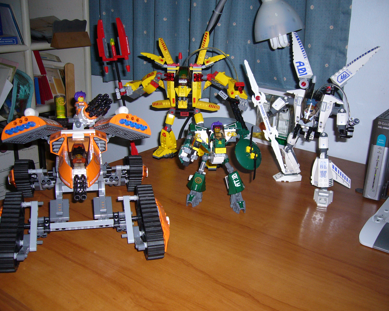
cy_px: 156
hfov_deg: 49.1
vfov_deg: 40.1
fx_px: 426
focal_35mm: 37
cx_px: 198
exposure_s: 1/60
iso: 100
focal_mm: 5.8
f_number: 2.8
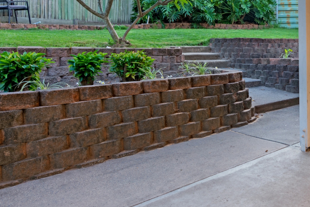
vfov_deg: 39.1
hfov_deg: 51.6
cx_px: 269
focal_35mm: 33
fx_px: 284
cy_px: 56
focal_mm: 16
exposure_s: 1/2
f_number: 7.1
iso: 400
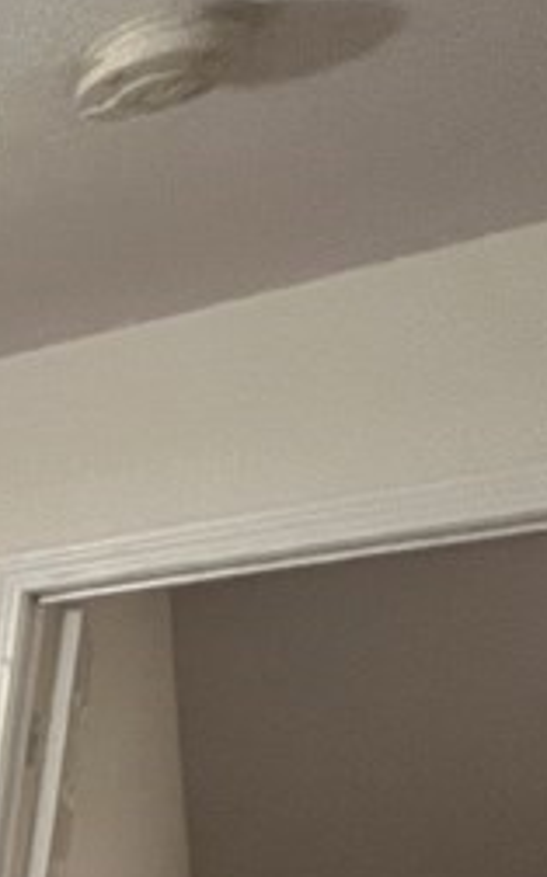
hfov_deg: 13.5
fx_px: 1339
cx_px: -881
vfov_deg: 27.3
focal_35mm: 56
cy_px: 1263
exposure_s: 1/60
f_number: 1.8
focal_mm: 1.57
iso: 200
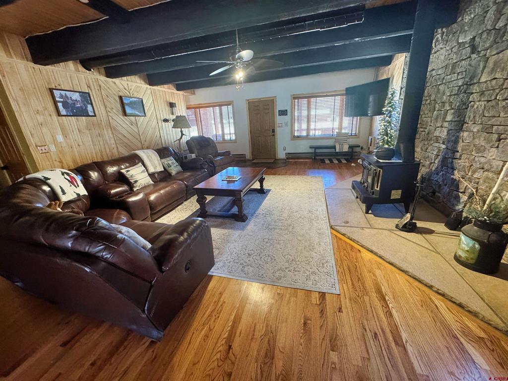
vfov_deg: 85.7
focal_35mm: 14
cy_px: 190
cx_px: 254
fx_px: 205
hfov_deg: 102.1
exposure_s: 1/60
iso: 640
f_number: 2.2
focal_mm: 2.22
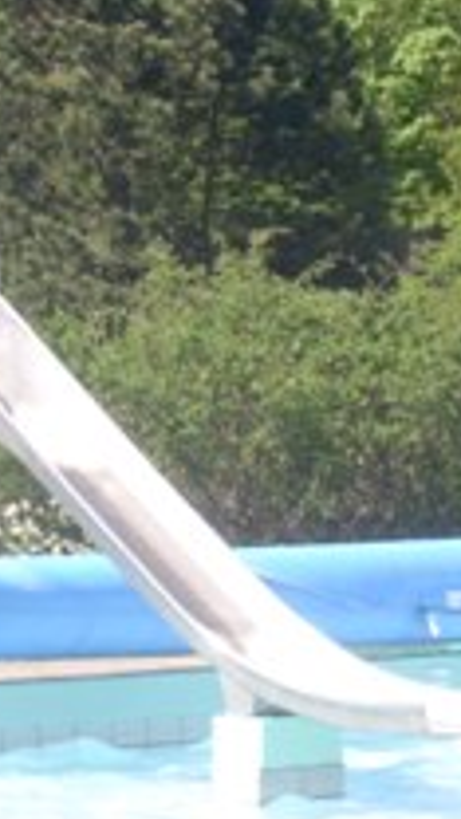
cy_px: 307
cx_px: -63
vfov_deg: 8.3
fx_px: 5650
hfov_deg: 4.7
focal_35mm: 260
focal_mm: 16.8
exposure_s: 1/256
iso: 70
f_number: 4.8
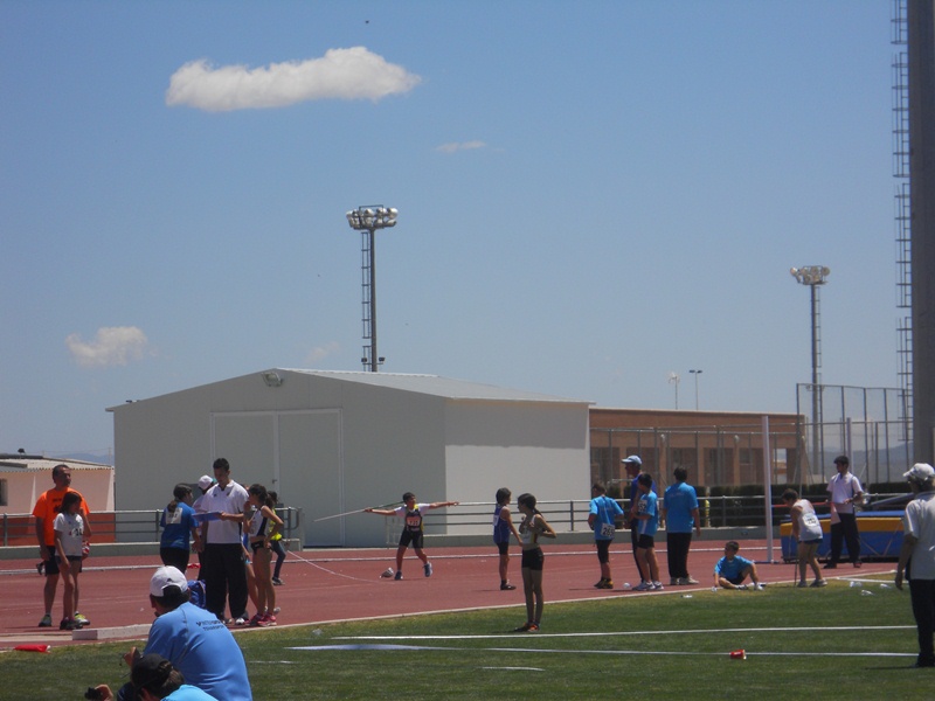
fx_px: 3781
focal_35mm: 140
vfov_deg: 10.6
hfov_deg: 14.1
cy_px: 350
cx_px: 468
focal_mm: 25
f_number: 6.6
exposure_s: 1/400
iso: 80
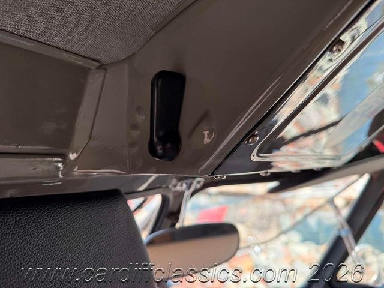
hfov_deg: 71.6
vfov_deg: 56.8
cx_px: 192
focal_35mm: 24
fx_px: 266
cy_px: 144
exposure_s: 1/243
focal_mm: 6.76
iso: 100
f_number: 1.78
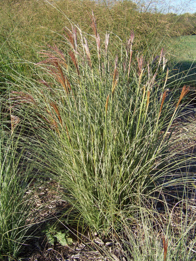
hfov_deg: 38.7
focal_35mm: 37
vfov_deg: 50.1
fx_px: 279
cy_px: 129
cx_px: 99
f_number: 2.8
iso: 68
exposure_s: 1/500
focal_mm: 5.85
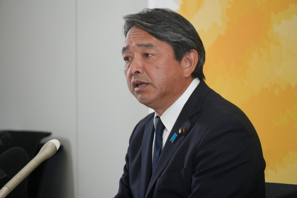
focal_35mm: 202
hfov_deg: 10.2
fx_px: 1669
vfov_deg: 6.8
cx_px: 148
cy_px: 99
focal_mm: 135
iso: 800
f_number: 5.6
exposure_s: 1/125
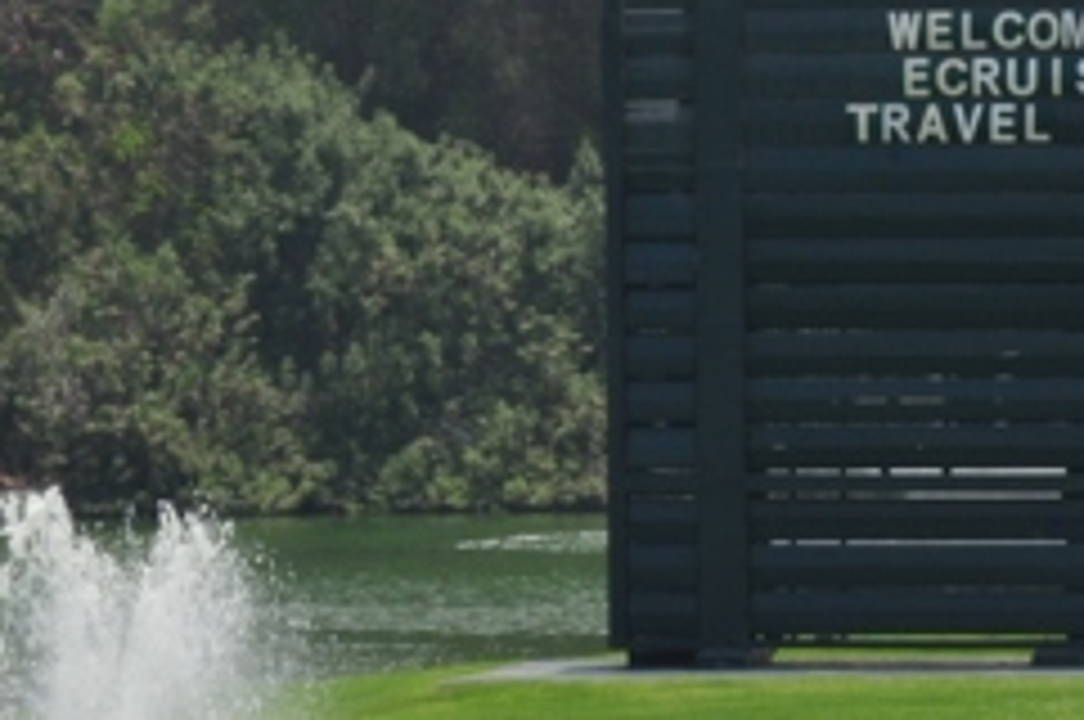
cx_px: 918
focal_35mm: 469
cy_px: 90
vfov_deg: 2.9
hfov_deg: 4.4
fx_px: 14103
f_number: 22
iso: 400
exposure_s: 1/125
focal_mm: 100
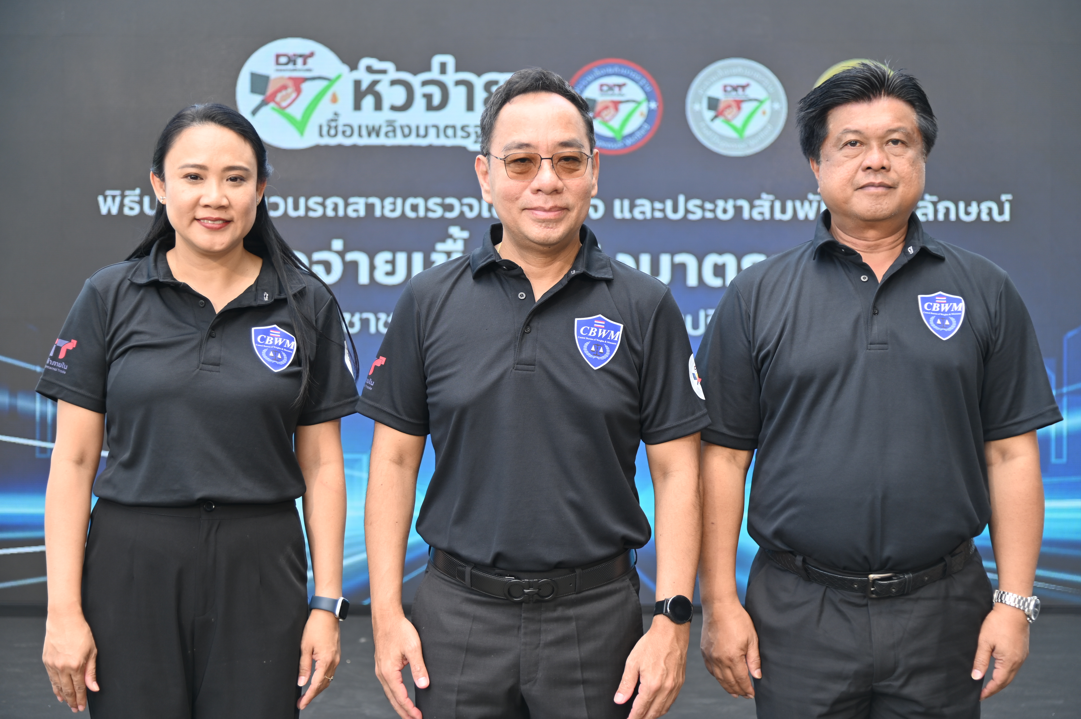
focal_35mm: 58
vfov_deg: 23.3
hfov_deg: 34.5
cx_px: 540
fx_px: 1740
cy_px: 360
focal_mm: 58
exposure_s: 1/125
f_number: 4
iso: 180
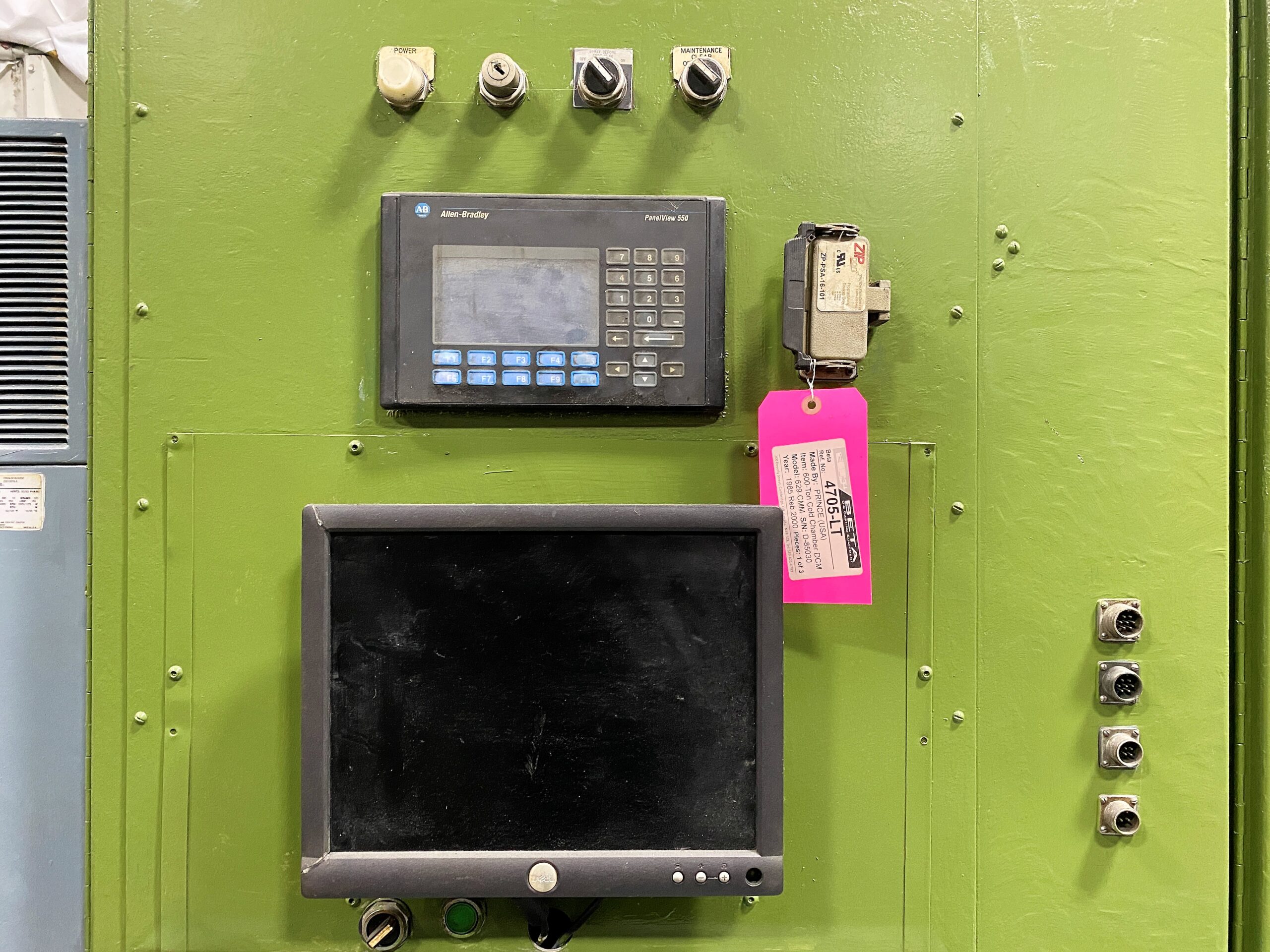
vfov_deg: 53.1
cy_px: 476
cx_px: 635
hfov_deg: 67.3
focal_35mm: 26
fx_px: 954
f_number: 1.8
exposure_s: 1/40
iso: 500
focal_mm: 4.25
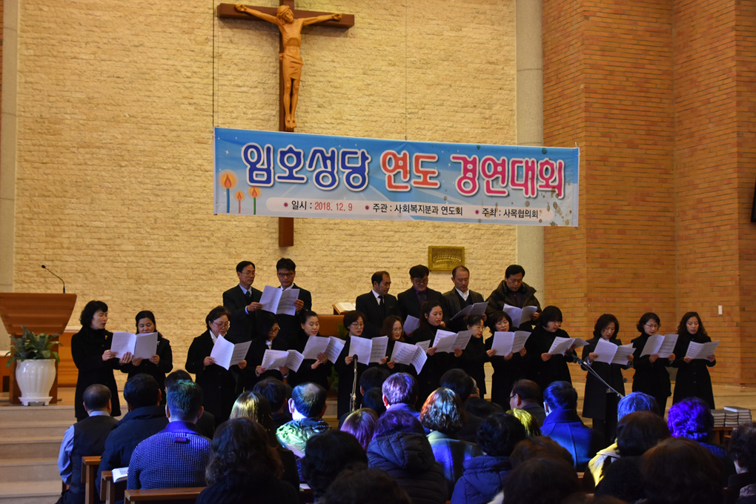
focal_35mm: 57
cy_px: 252
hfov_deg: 35.1
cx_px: 378
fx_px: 1197
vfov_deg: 23.8
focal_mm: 38
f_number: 4.2
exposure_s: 1/60
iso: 1250
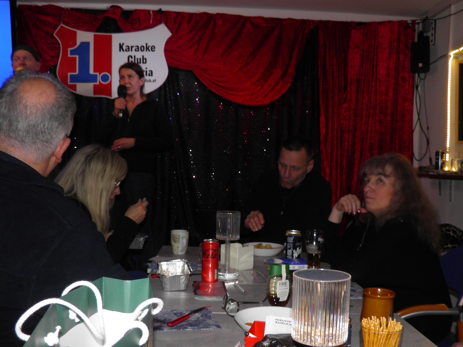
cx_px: 235
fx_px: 481
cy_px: 202
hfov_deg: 51.4
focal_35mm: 36
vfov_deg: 39.5
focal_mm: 4.9
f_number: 2.8
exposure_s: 1/30
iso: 100
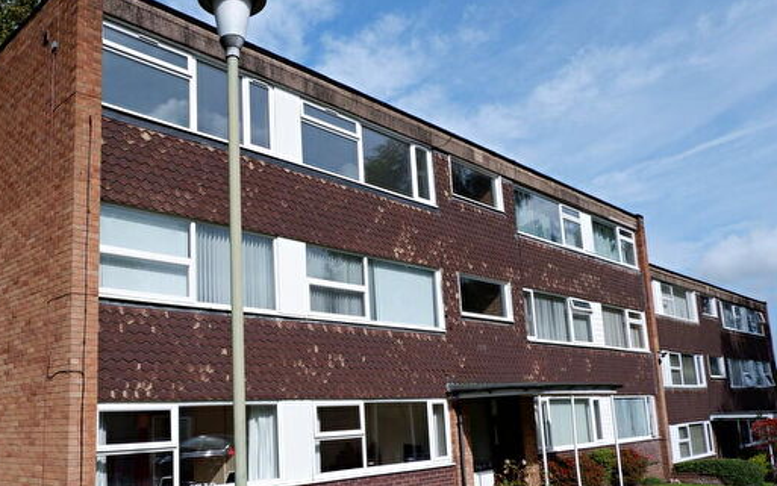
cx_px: 292
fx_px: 678
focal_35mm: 32
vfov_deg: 39.2
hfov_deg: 58.9
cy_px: 299
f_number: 10
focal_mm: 15
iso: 200
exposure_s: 1/420
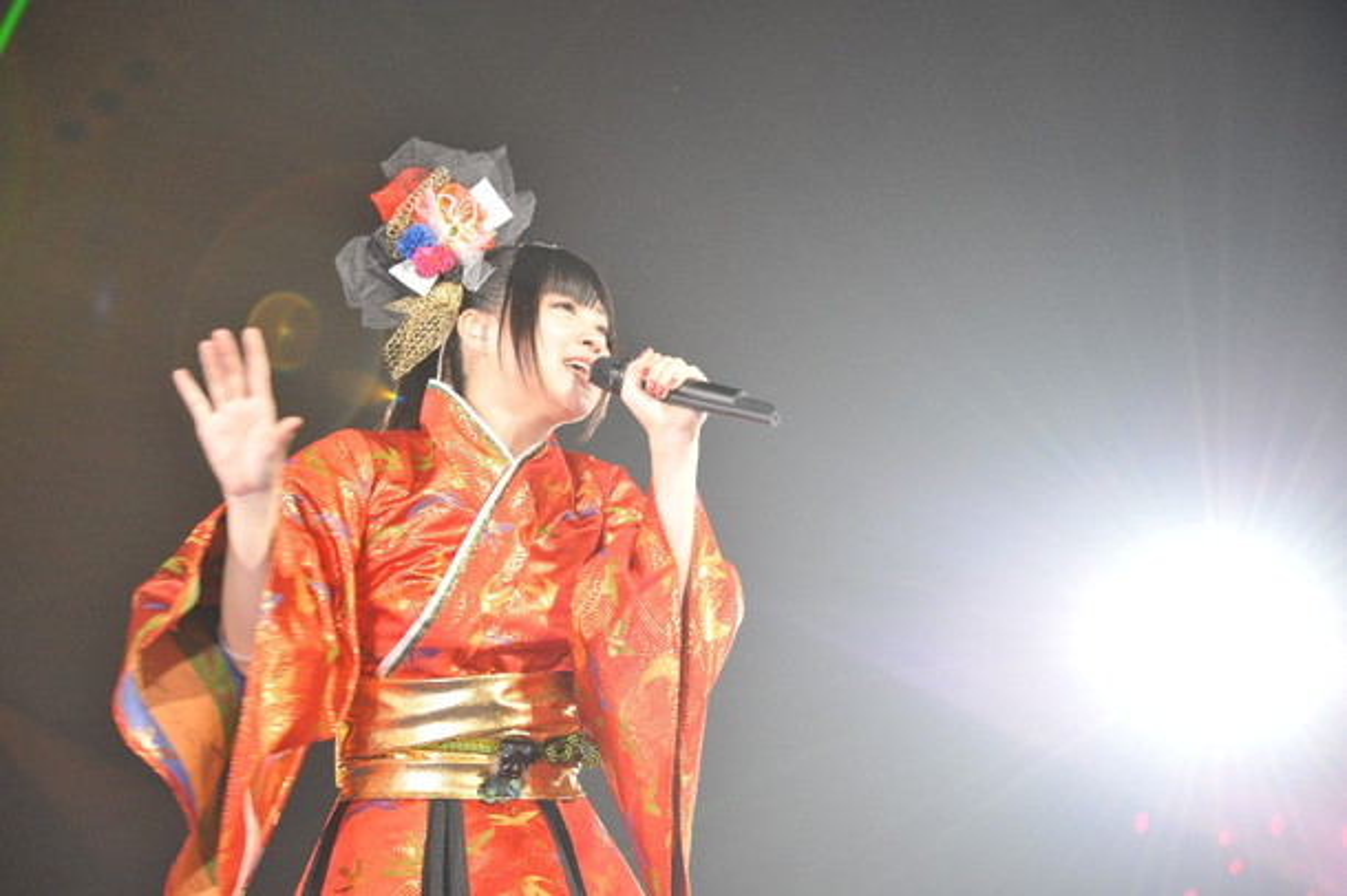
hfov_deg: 19.5
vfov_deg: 13.0
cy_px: 448
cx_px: 674
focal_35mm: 105
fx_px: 3926
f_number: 5.6
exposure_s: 1/125
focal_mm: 105
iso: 1600
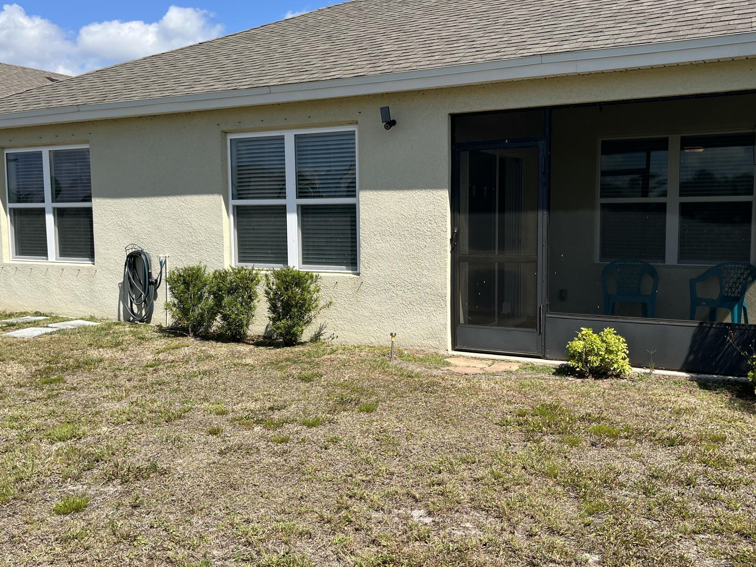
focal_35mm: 33
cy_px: 279
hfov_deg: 55.3
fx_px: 721
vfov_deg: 42.9
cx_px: 414
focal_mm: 5.1
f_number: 1.6
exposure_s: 1/3215
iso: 50
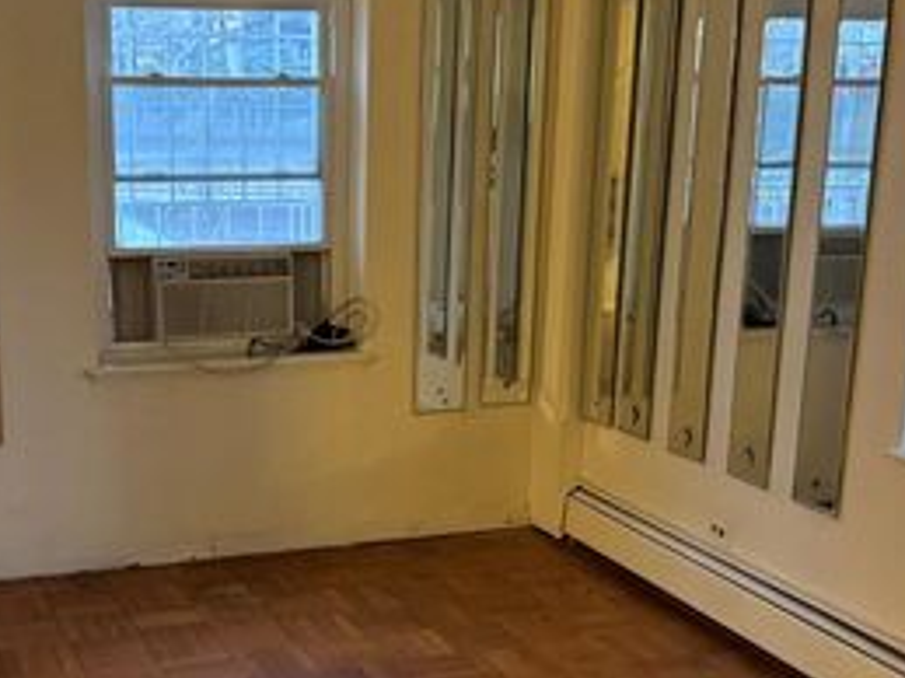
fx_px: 1437
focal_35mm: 55
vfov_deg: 26.4
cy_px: 453
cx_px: 283
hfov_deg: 34.5
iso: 800
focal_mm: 6.76
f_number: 1.78
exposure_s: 1/30
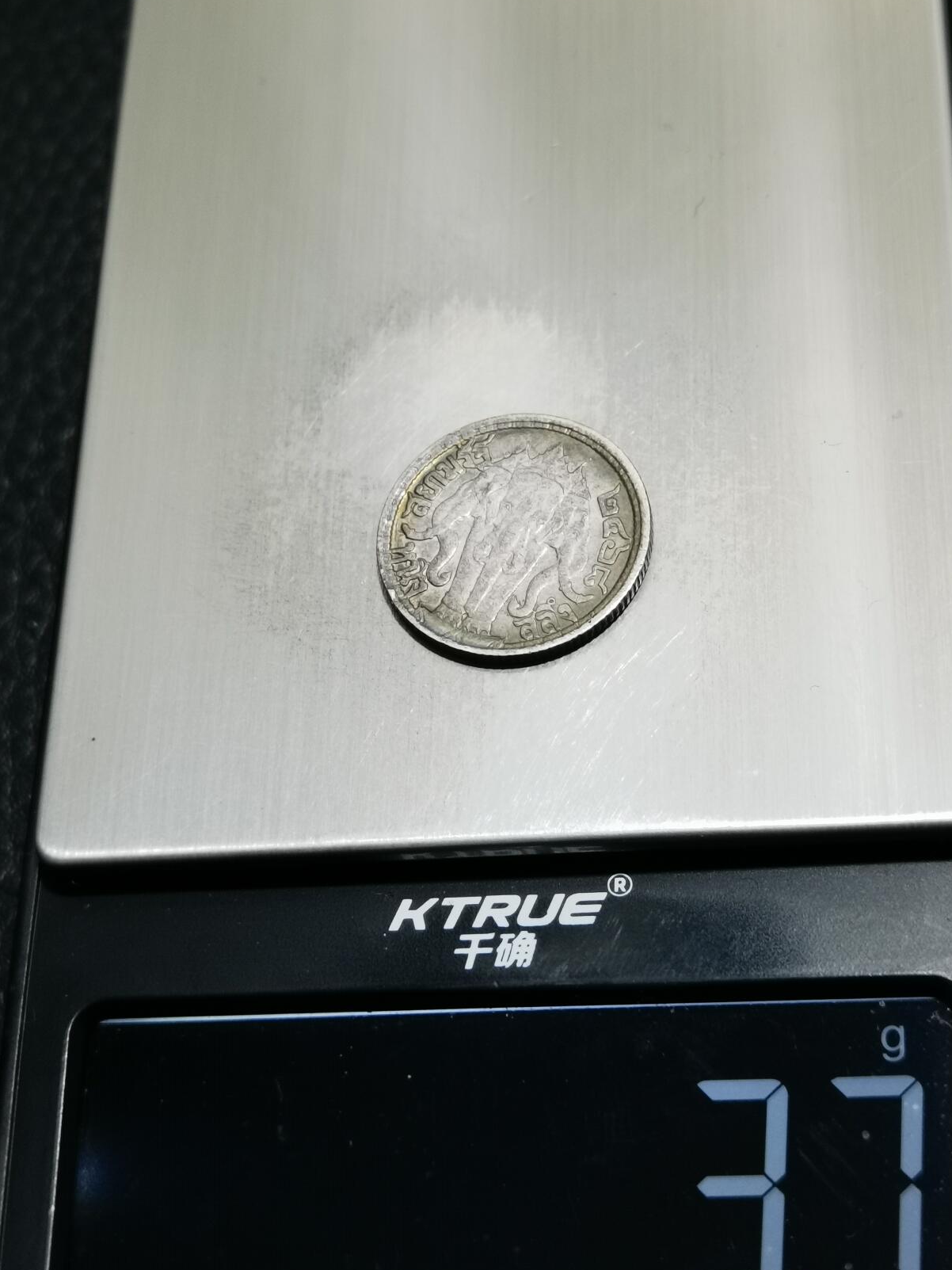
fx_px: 2347
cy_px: 588
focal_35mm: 64
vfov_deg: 30.3
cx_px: 508
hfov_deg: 22.9
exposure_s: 1/100
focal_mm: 6.67
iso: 125
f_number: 1.9
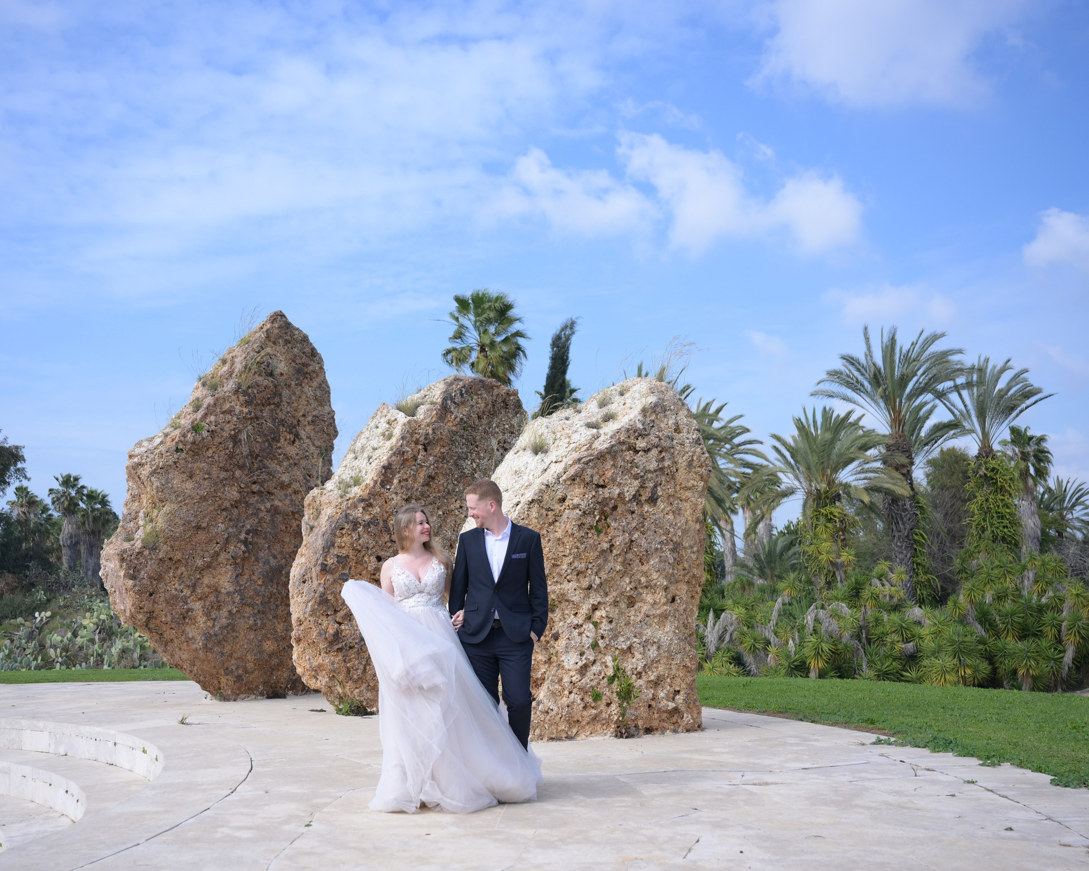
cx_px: 512
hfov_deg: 49.1
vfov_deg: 40.1
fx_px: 1192
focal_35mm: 37
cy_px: 446
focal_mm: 32
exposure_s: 1/1600
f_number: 3.5
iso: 125
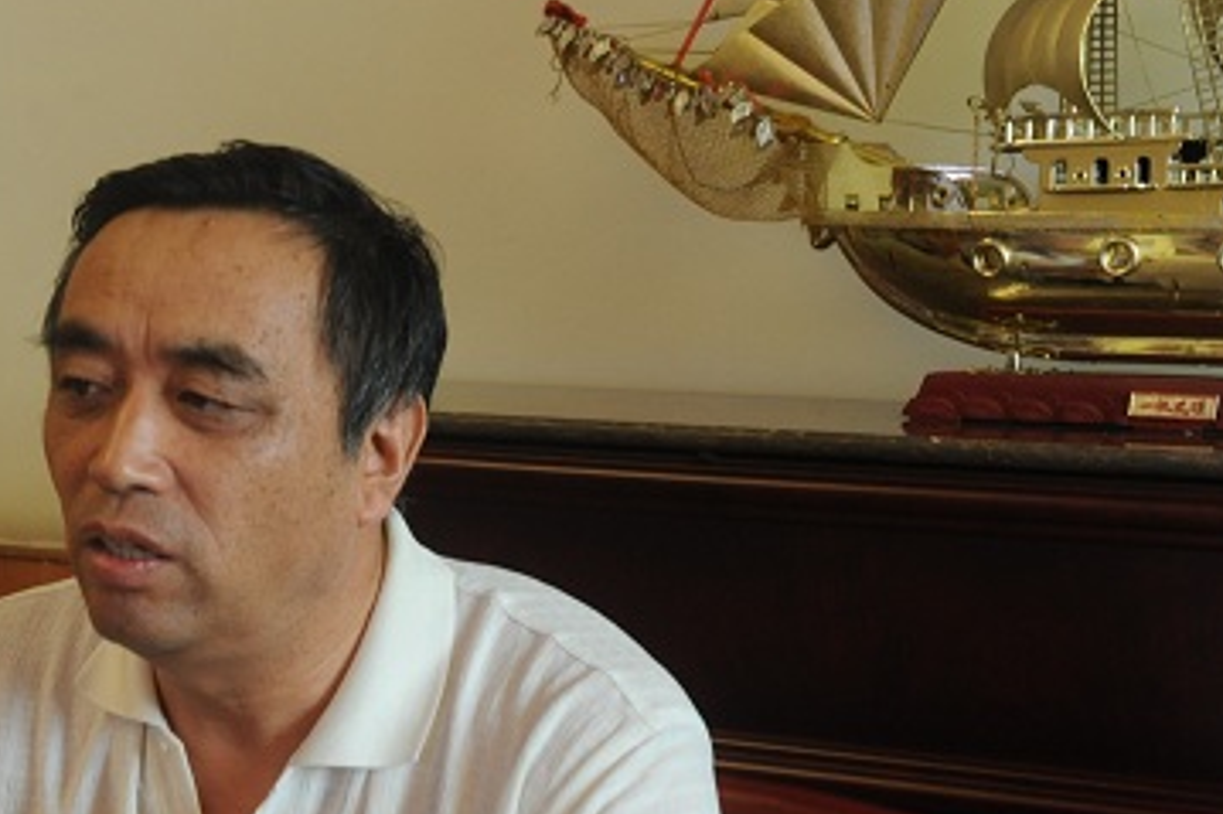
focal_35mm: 103
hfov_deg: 19.5
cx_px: 175
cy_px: 620
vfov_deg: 13.2
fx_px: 3497
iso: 1800
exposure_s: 1/30
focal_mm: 58
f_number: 7.1
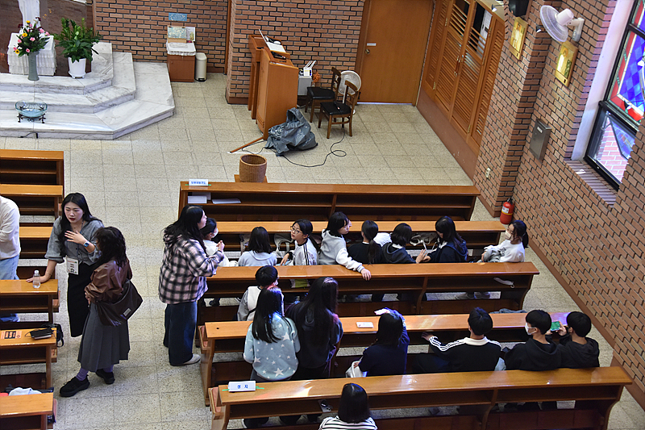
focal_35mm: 55
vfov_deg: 24.6
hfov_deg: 36.3
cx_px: 322
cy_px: 215
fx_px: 985
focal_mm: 55
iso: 2200
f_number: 4.5
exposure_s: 1/125
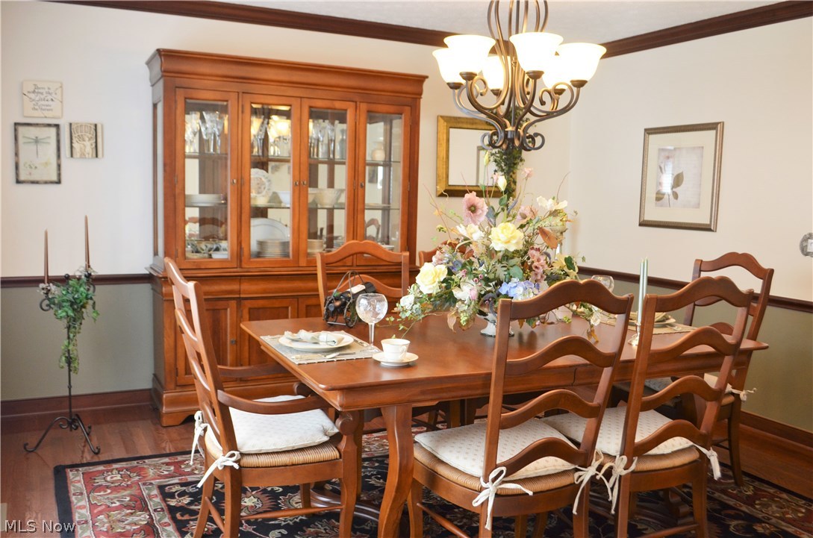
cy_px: 269
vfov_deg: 39.8
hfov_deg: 57.3
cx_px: 406
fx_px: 744
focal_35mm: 33
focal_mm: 22
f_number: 5.6
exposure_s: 1/60
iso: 800
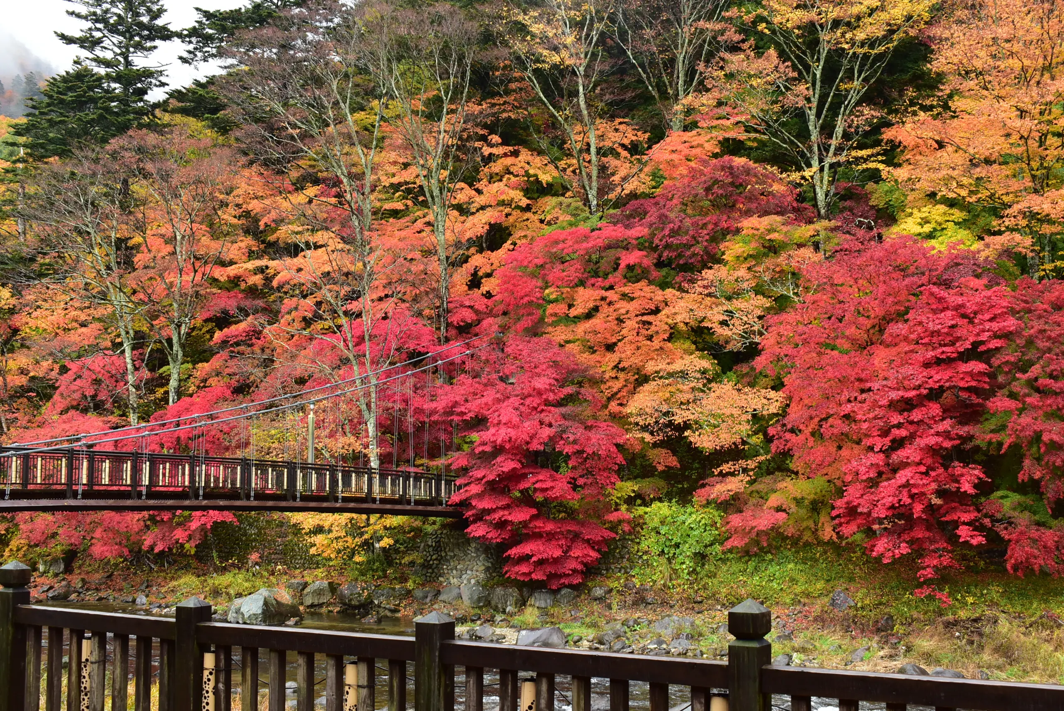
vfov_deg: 31.9
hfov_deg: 46.4
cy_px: 356
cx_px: 532
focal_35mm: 42
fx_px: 1242
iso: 400
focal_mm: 28
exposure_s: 1/80
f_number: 8
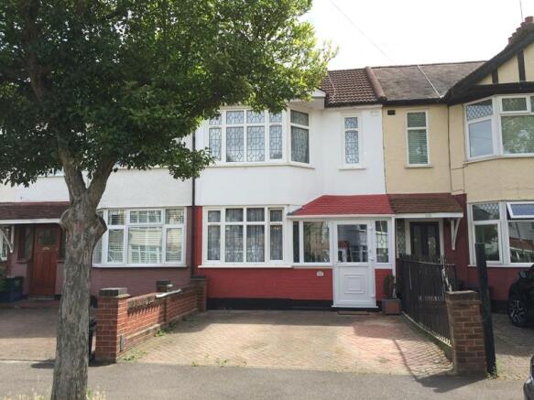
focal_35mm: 29
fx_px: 447
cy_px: 200
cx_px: 267
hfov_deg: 61.7
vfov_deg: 48.2
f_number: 2.2
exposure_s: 1/1109
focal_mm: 4.15
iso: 32
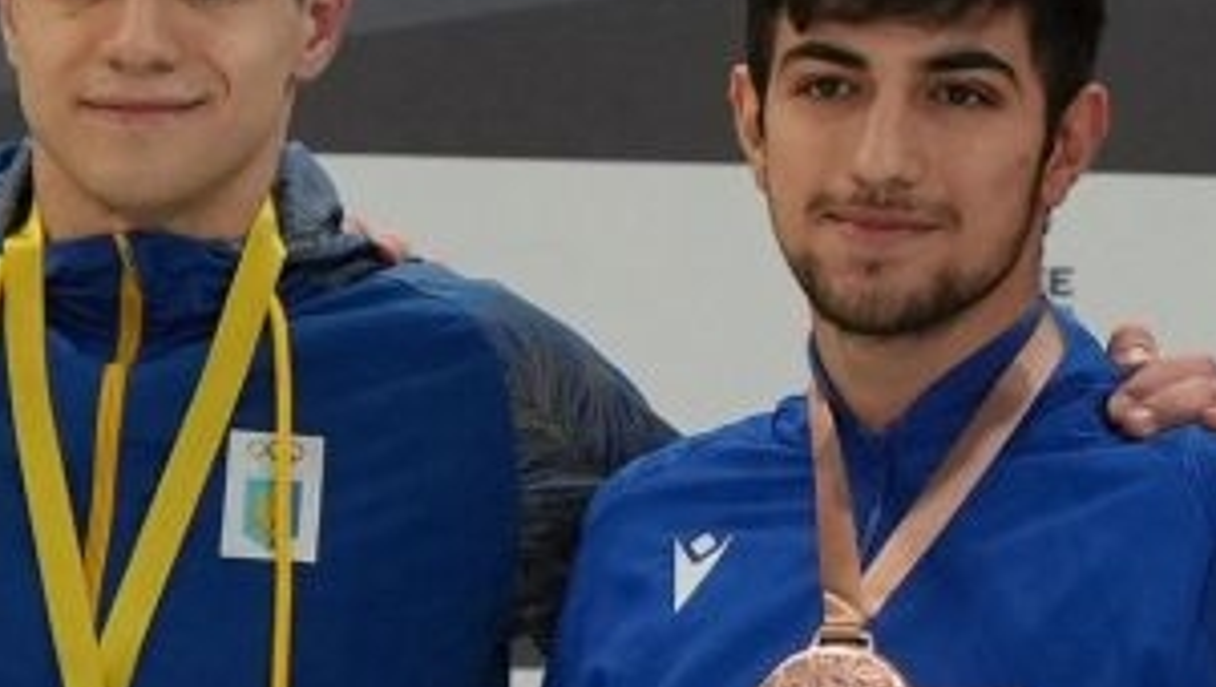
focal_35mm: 657
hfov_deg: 3.3
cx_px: 966
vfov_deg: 1.9
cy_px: -121
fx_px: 21205
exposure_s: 1/500
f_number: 2.8
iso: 1600
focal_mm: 70
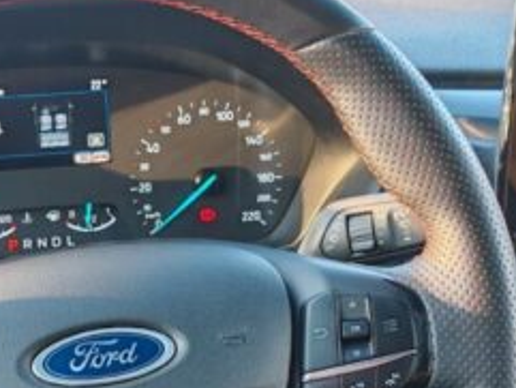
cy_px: 394
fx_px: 1283
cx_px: 103
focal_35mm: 86
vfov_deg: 16.8
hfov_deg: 22.4
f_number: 2
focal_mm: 6.83
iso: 125
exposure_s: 1/100
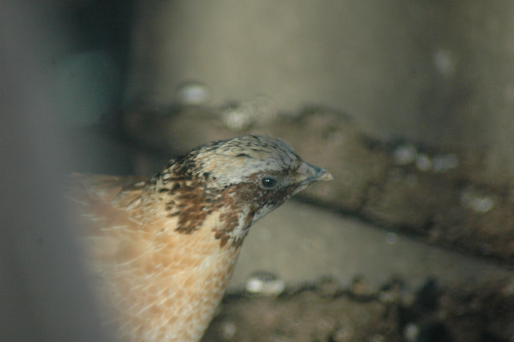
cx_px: 257
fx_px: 6419
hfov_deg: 4.6
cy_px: 171
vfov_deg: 3.0
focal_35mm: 450
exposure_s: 1/1600
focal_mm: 300
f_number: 6
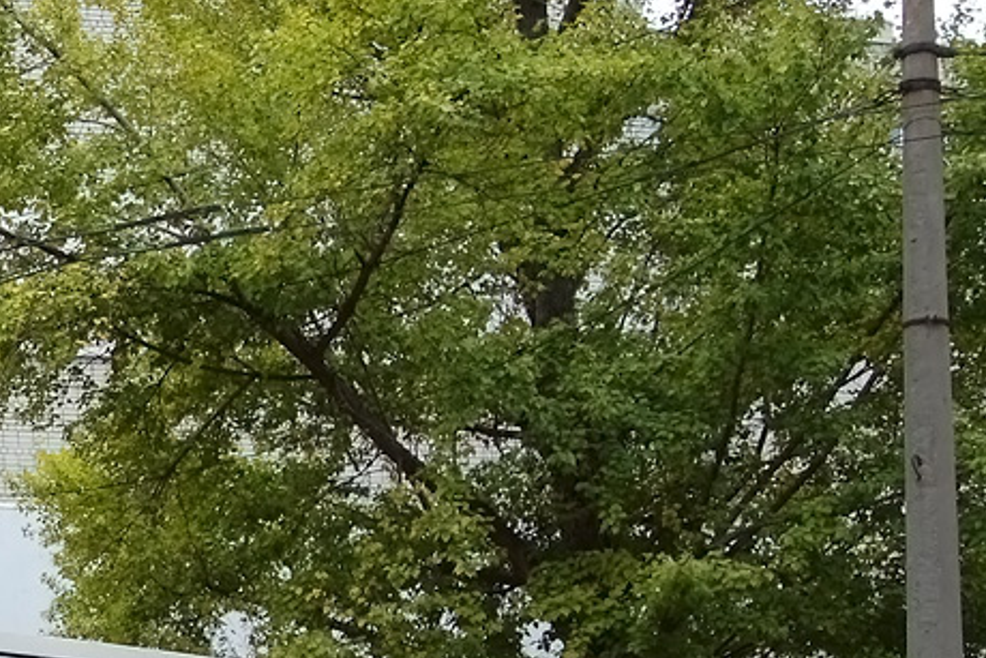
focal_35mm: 73
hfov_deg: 24.5
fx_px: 2000
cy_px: 630
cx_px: -264
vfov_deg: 18.3
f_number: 2.2
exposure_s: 1/500
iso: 125
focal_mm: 10.4
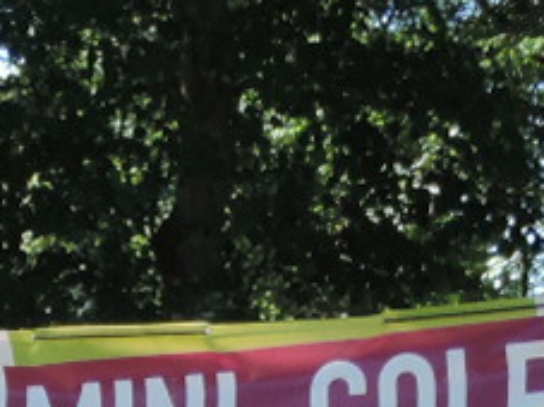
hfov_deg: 6.0
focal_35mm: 331
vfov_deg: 4.3
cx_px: -91
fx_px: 5199
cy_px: 1228
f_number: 3.5
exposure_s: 1/125
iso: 80
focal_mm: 8.3
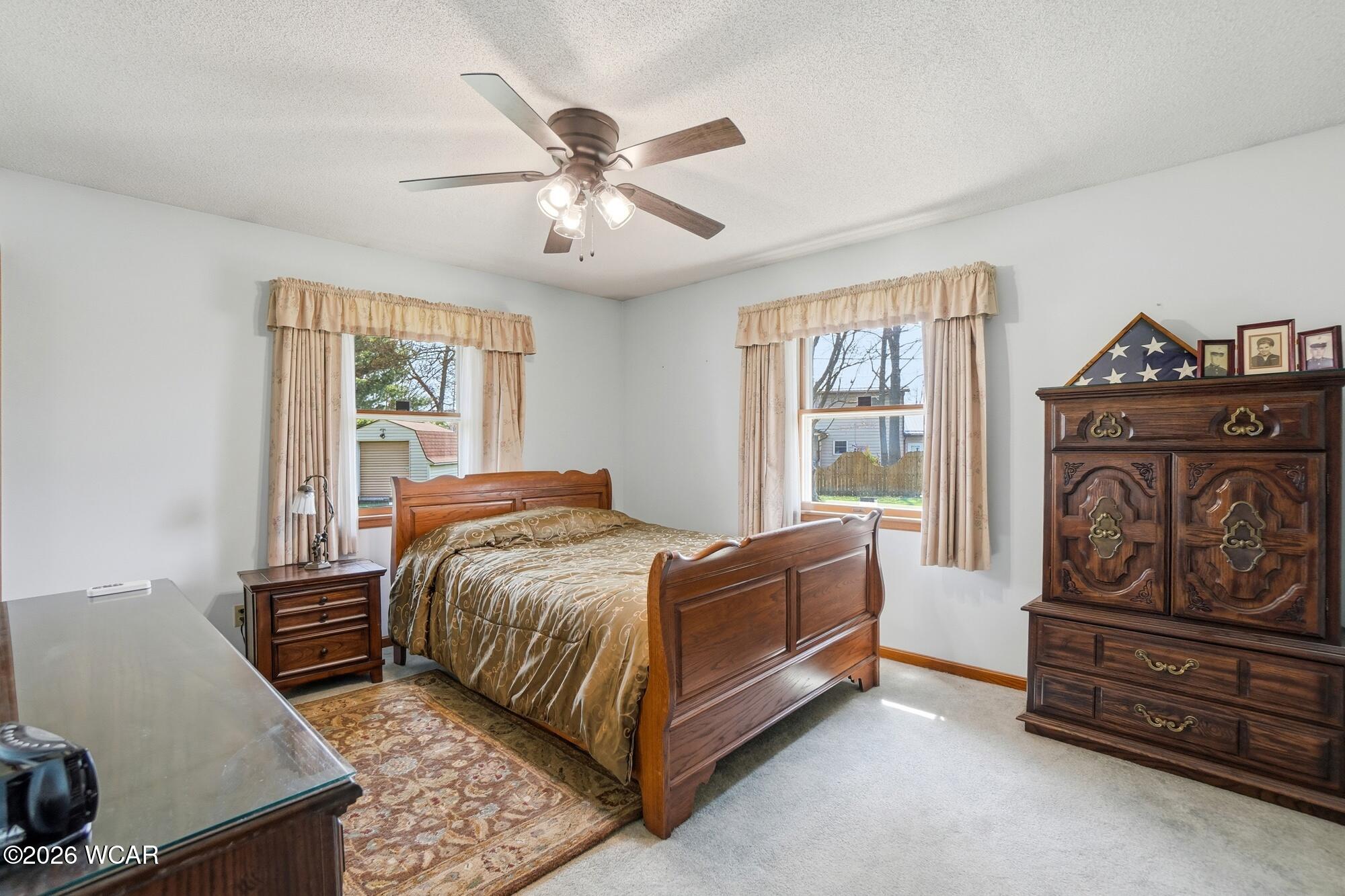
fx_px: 560
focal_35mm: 15
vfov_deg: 77.3
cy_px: 448
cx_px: 672
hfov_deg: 100.4
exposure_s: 1/320
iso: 100
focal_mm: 10
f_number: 4.5
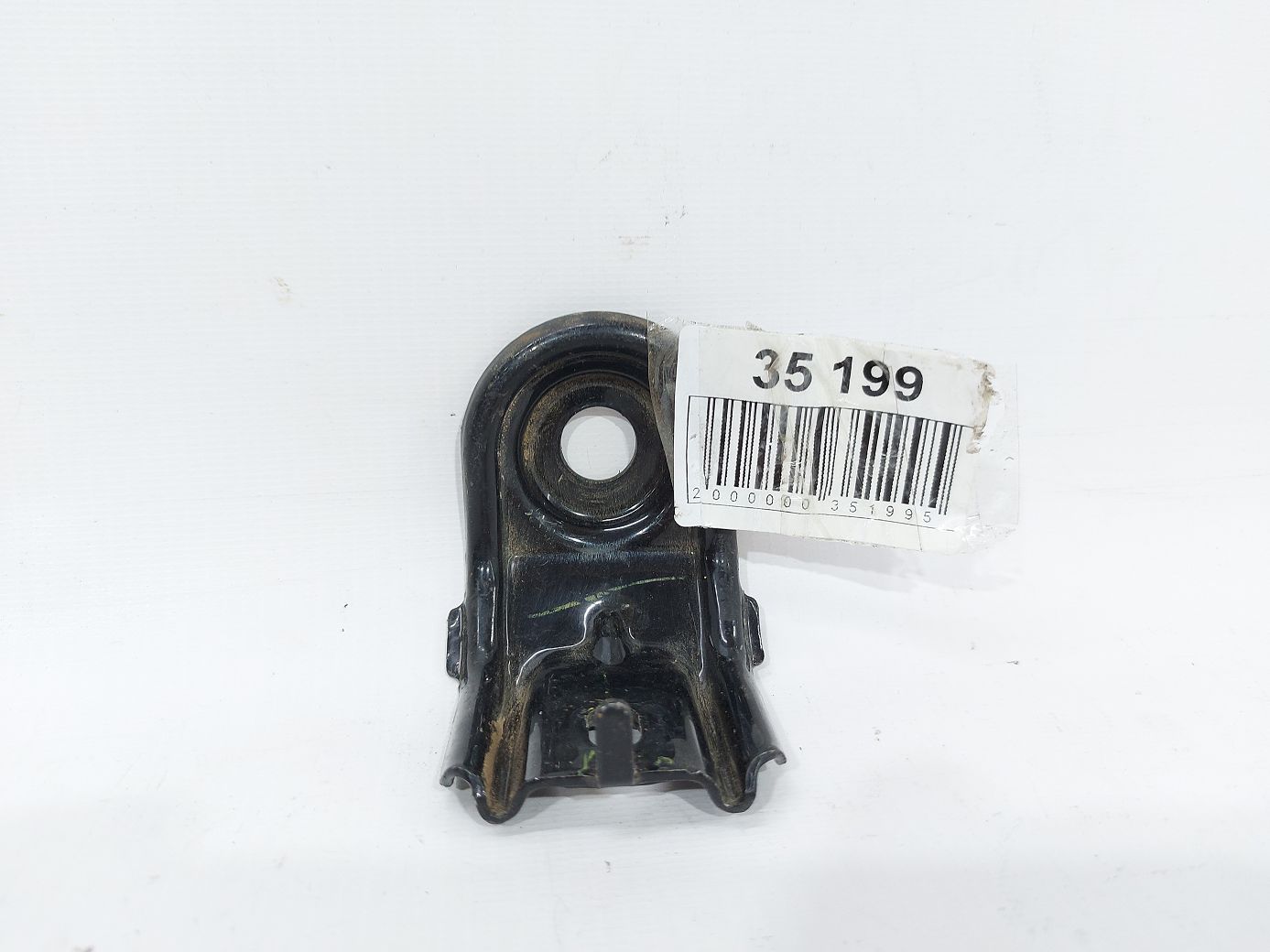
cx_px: 635
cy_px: 476
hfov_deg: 71.6
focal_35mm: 24
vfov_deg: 56.8
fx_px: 880
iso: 64
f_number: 1.8
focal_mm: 5.23
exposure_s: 1/50
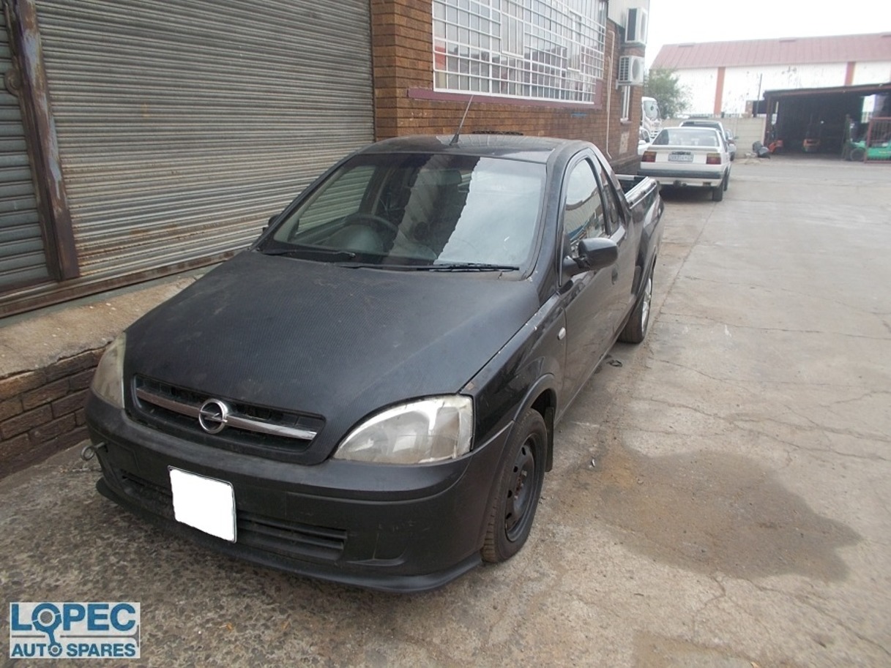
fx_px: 669
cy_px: 334
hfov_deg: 67.3
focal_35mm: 26
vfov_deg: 53.1
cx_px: 446
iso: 80
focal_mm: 4.6
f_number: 3.2
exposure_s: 1/80
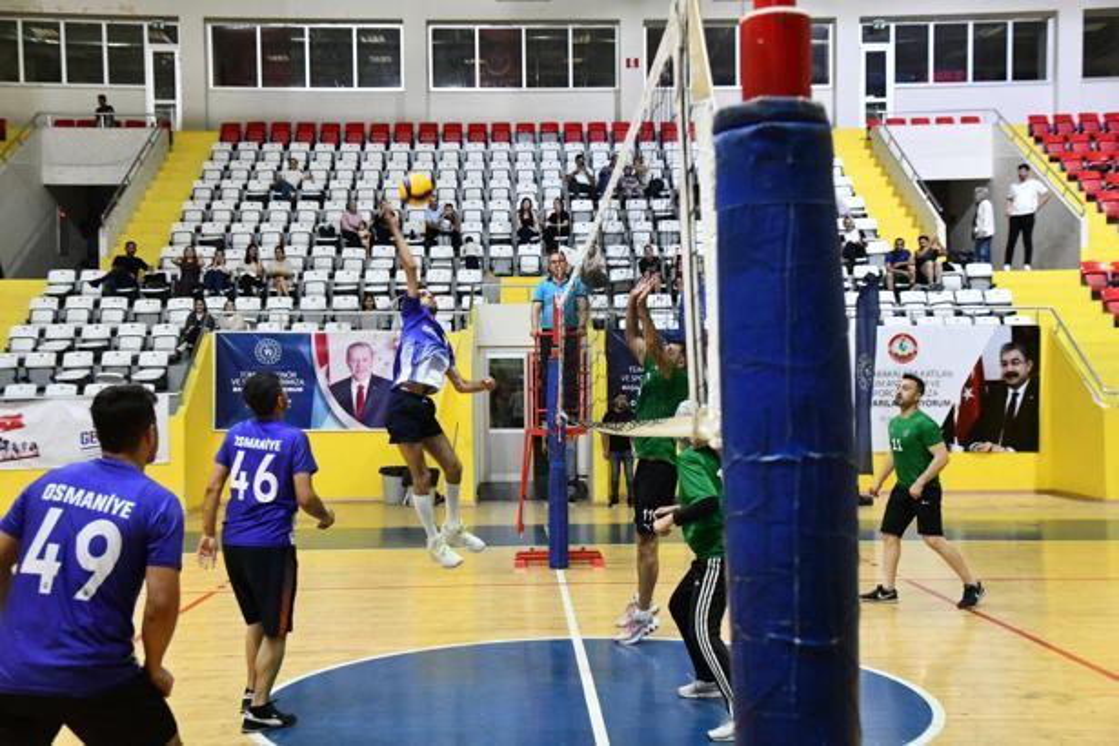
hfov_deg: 42.7
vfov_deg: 29.2
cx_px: 560
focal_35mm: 46
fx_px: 1430
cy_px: 373
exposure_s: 1/250
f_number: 5.6
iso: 16000
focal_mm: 46
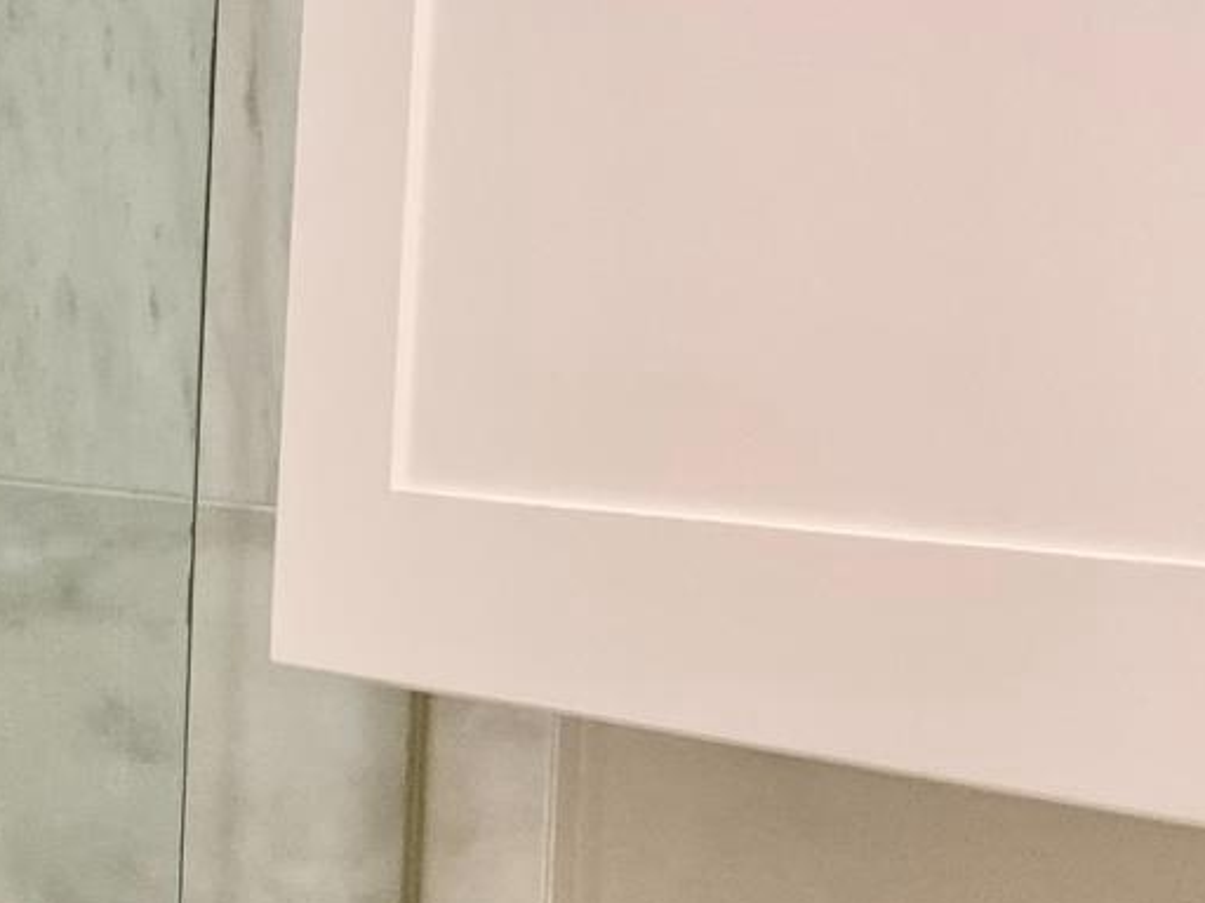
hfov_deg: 16.9
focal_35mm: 104
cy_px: 748
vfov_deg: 14.1
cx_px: -673
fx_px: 3620
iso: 200
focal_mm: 4.25
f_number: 1.8
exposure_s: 1/60
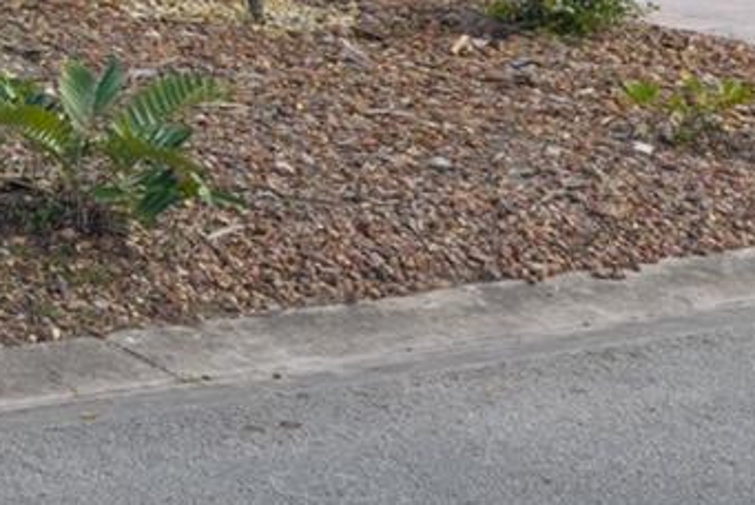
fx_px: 3526
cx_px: -1357
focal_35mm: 168
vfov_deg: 7.7
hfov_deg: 9.9
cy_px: -652
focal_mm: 14.45
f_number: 5
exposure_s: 1/20
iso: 100
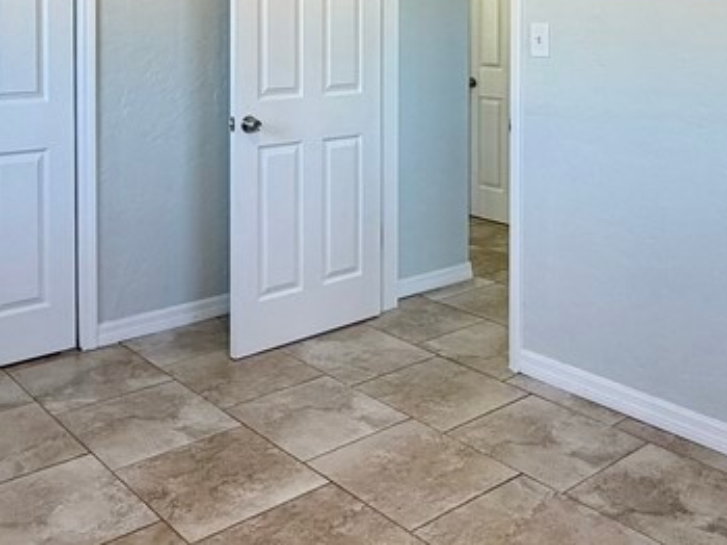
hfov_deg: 45.8
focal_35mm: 41
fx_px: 860
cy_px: 35
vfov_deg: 33.0
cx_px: 359
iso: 125
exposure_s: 1/120
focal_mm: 2.22
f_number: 2.2
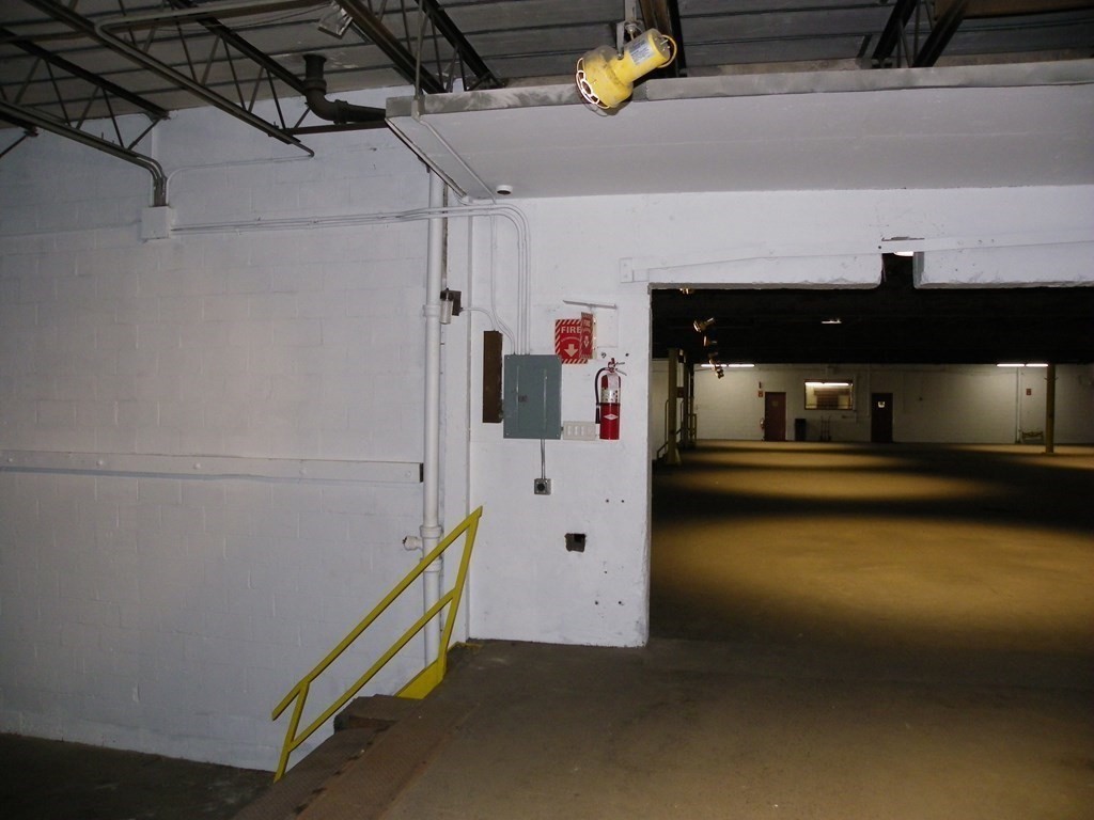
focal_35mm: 26
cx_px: 547
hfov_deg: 67.3
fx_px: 822
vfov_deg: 53.1
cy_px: 410
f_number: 2.8
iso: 200
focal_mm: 4.6
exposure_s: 1/60
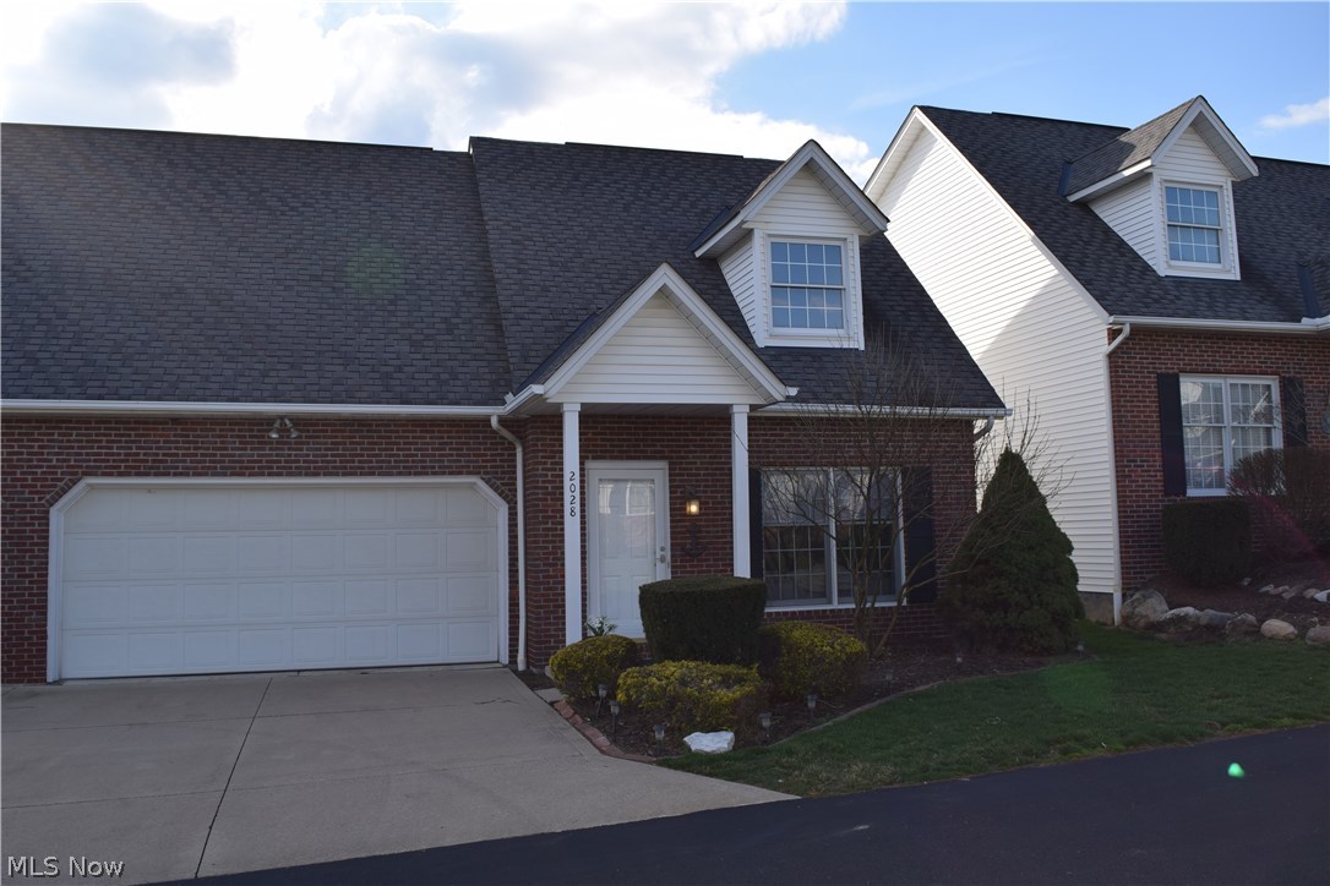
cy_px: 443
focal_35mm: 30
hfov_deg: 61.9
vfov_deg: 43.6
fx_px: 1108
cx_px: 665
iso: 100
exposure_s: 1/200
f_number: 8
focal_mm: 20
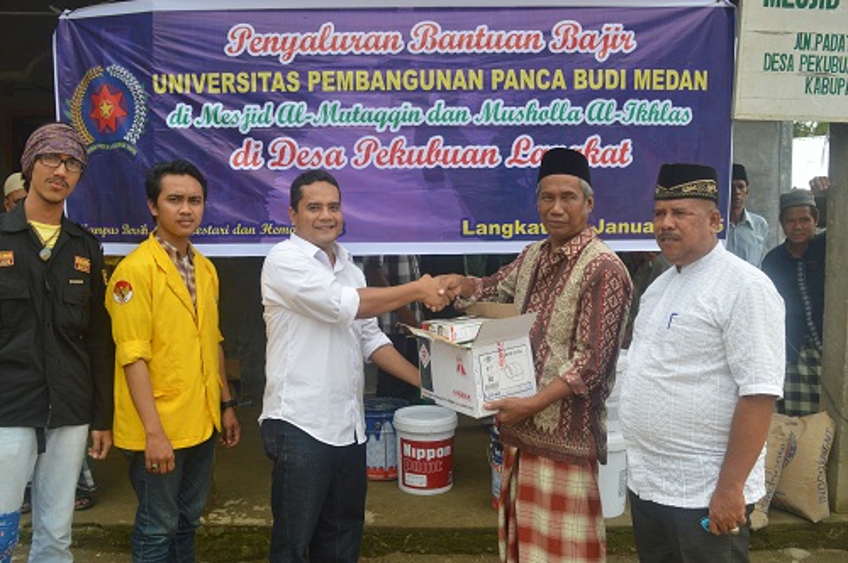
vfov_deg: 41.6
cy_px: 282
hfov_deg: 59.6
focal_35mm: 32
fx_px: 741
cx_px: 424
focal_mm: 21
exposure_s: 1/200
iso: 100
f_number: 7.1
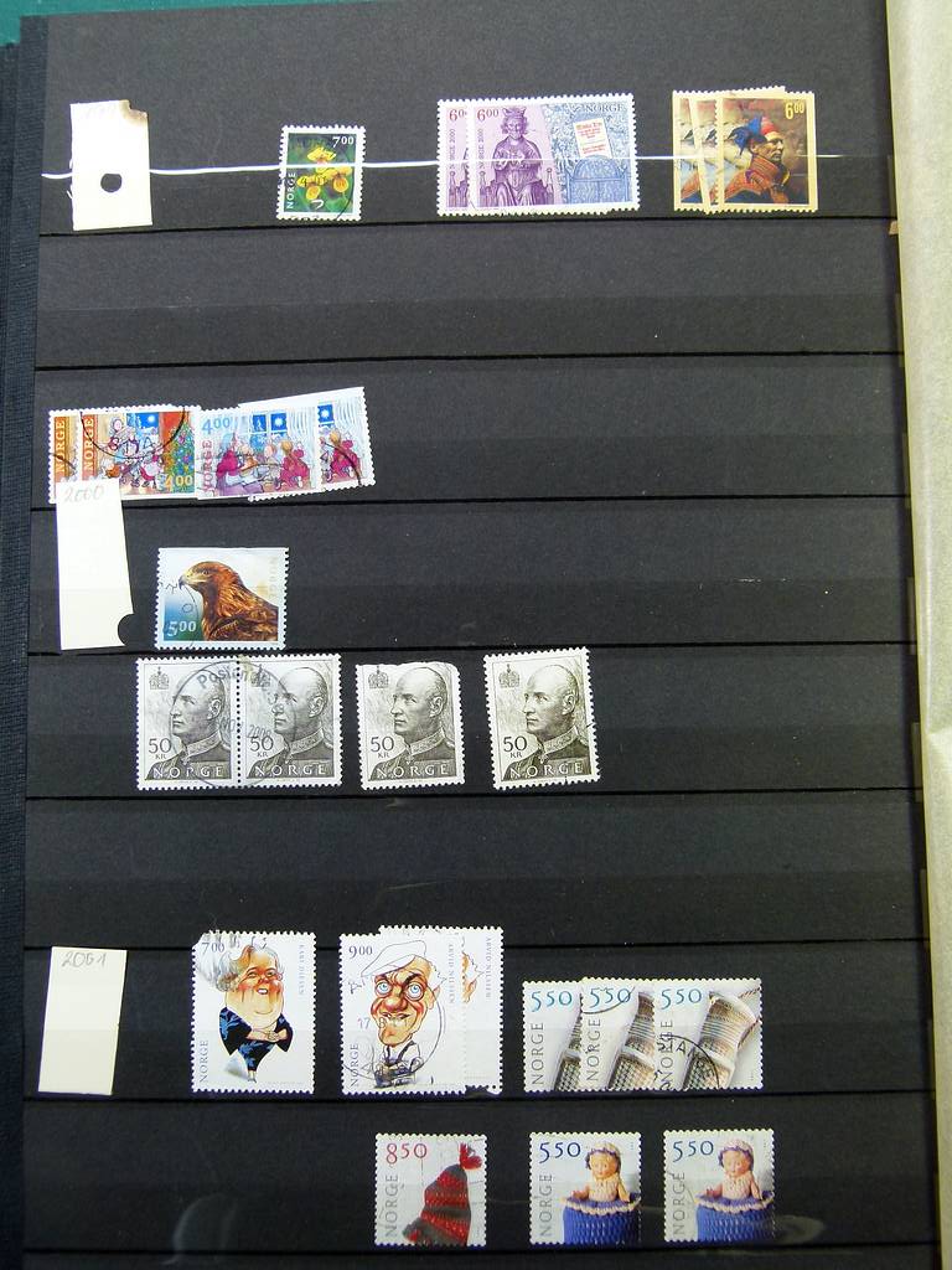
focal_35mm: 38
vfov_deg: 49.0
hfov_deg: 37.7
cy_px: 635
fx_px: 1393
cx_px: 476
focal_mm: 6.8
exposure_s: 1/60
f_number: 3.1
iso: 125
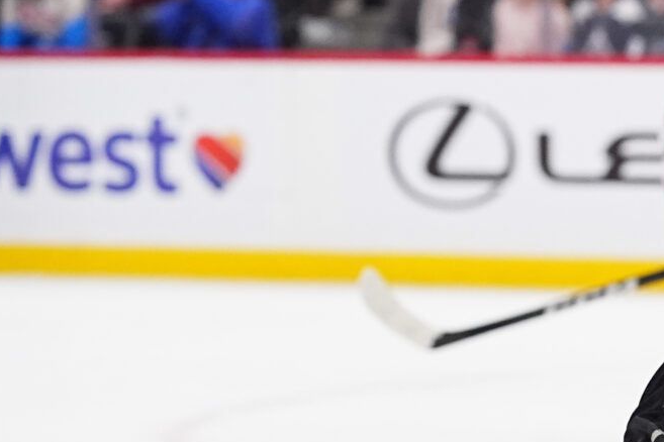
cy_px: 358
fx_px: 6105
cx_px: 1207
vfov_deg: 4.2
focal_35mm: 331
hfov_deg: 6.1
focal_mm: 85
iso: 2500
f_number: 3.2
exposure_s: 1/2000
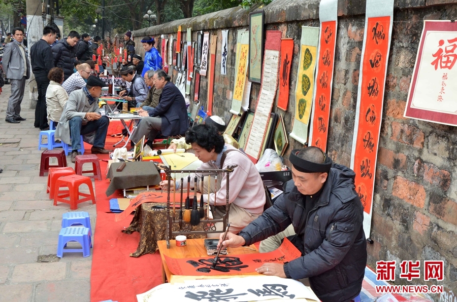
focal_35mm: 45
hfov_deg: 43.7
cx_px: 228
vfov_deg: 29.7
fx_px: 570
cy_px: 151
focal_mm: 30
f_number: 10
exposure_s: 1/320
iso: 1250
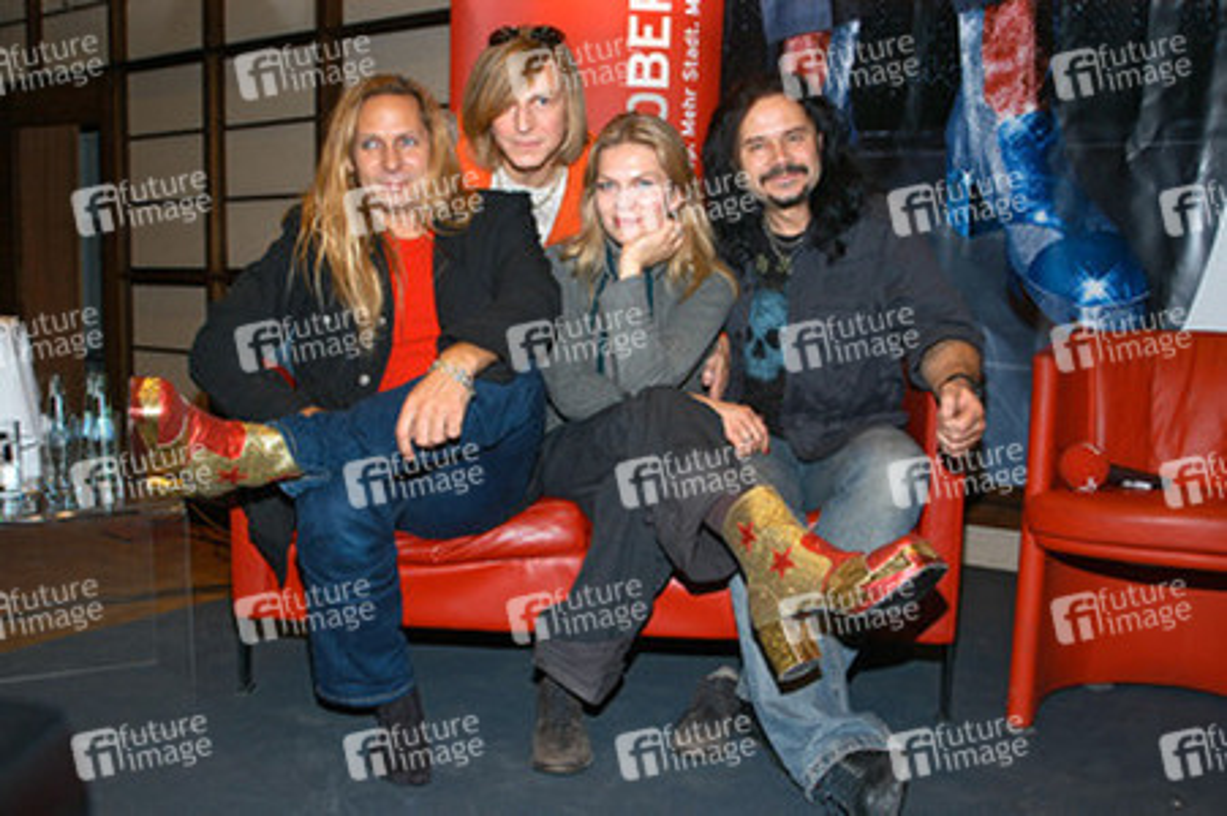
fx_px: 1226
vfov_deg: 36.8
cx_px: 614
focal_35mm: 36
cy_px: 408
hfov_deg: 53.2
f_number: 7.1
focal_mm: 24
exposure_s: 1/40
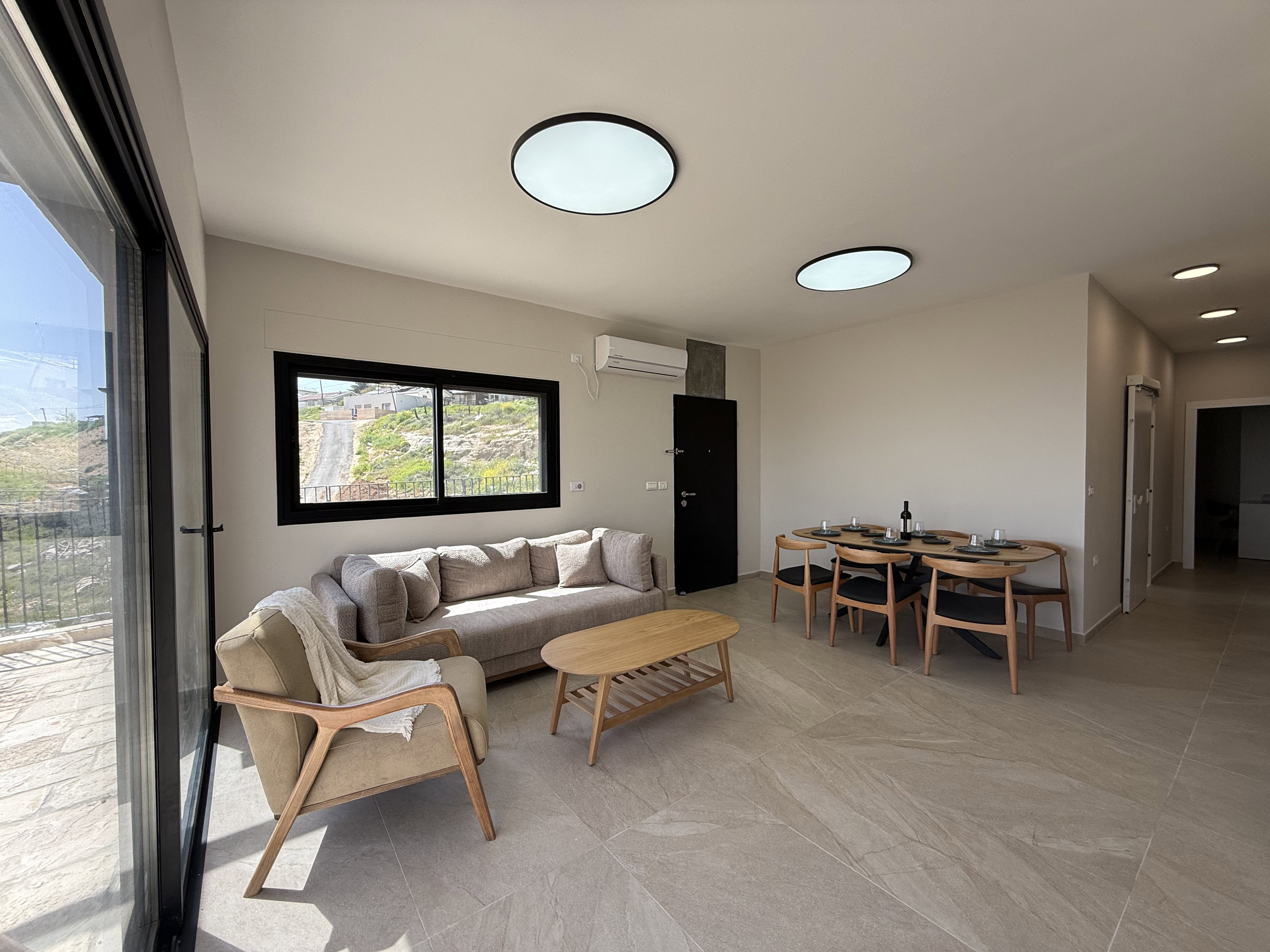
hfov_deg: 102.1
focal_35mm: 14
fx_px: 514
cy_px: 476
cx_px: 635
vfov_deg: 85.7
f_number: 2.2
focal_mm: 2.22
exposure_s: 1/342
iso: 50
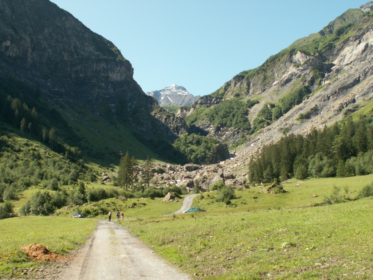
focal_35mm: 35
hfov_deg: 52.6
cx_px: 186
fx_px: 377
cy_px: 140
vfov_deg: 40.7
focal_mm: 5.86
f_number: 5
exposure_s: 1/125
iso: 50
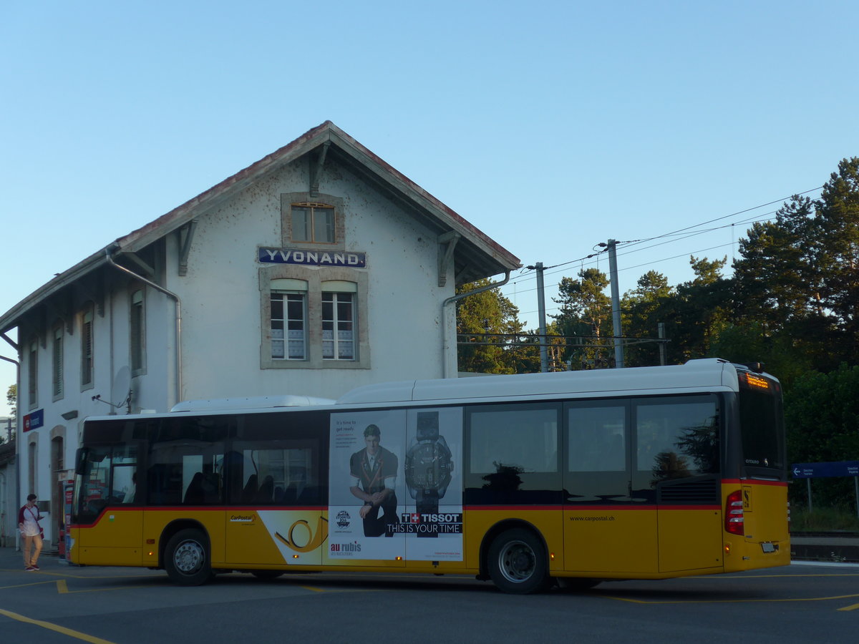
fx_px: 1365
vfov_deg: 26.6
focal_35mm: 55
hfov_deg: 34.9
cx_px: 430
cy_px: 322
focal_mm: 11.3
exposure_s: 1/250
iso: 80
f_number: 3.4
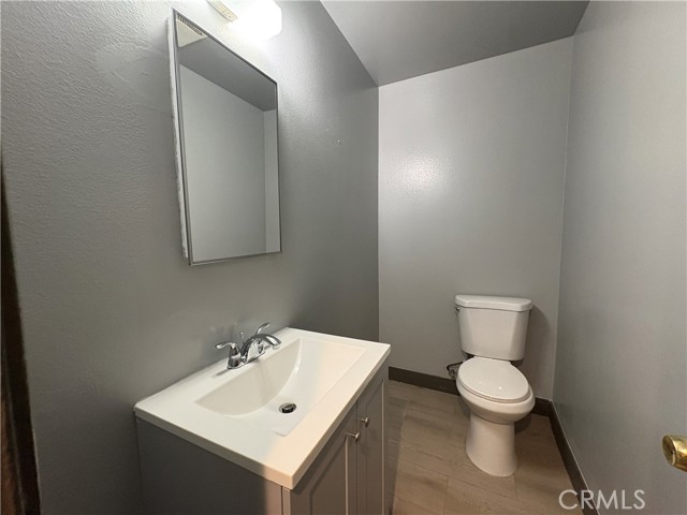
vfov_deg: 85.7
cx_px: 344
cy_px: 258
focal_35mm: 14
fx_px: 278
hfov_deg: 102.1
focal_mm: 2.22
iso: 400
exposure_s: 1/60
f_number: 2.2
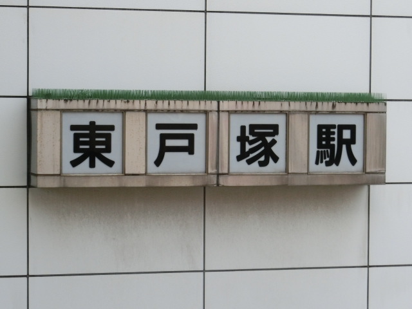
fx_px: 1476
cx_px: 206
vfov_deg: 12.0
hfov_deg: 15.9
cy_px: 154
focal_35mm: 124
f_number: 5.7
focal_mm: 22.1
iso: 400
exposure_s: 1/125
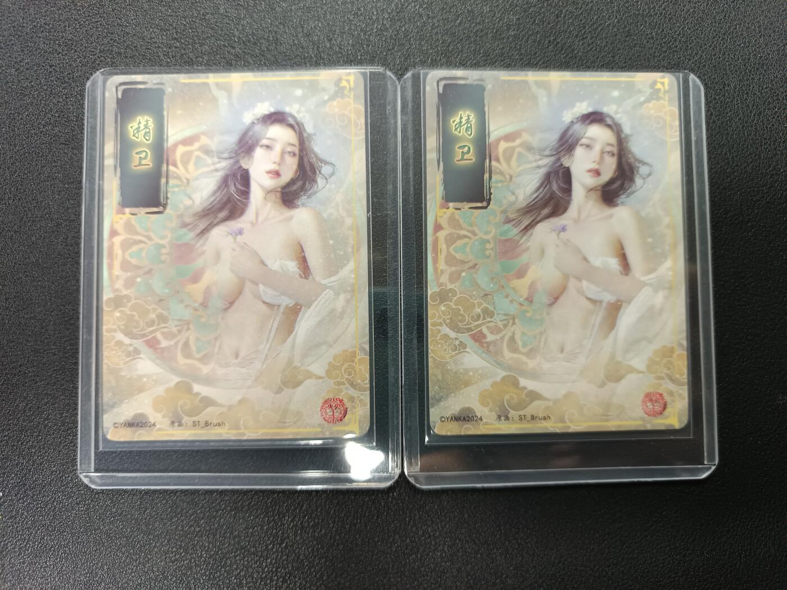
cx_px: 394
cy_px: 295
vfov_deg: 56.8
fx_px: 546
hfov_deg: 71.6
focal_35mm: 24
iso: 1026
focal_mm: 5.31
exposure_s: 1/25
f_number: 1.7
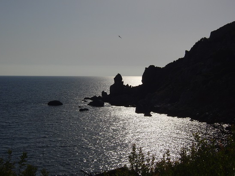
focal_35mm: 56
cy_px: 88
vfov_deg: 26.1
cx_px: 118
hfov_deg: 34.3
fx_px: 380
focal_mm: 9.8
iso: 100
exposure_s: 1/1250
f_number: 9.7
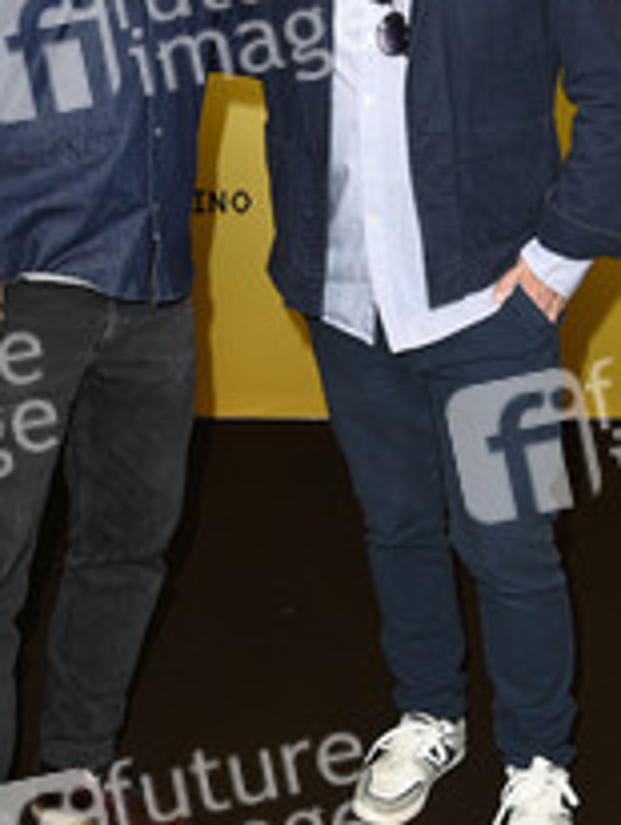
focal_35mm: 67
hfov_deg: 22.0
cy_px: 228
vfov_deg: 28.6
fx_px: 1599
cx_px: 288
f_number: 5.6
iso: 1000
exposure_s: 1/250
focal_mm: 36
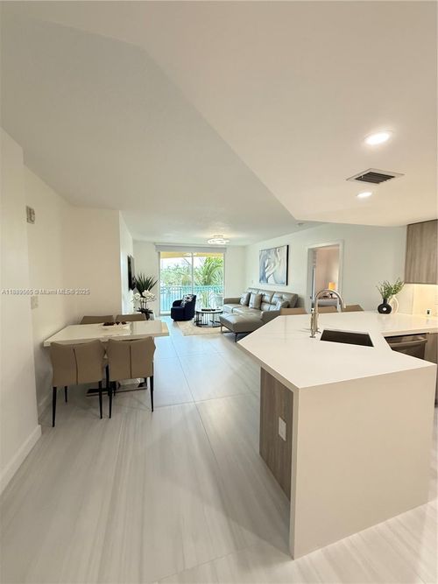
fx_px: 236
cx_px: 219
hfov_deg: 85.7
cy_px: 292
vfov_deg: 102.1
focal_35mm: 14
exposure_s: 1/120
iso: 400
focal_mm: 2.22
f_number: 2.2
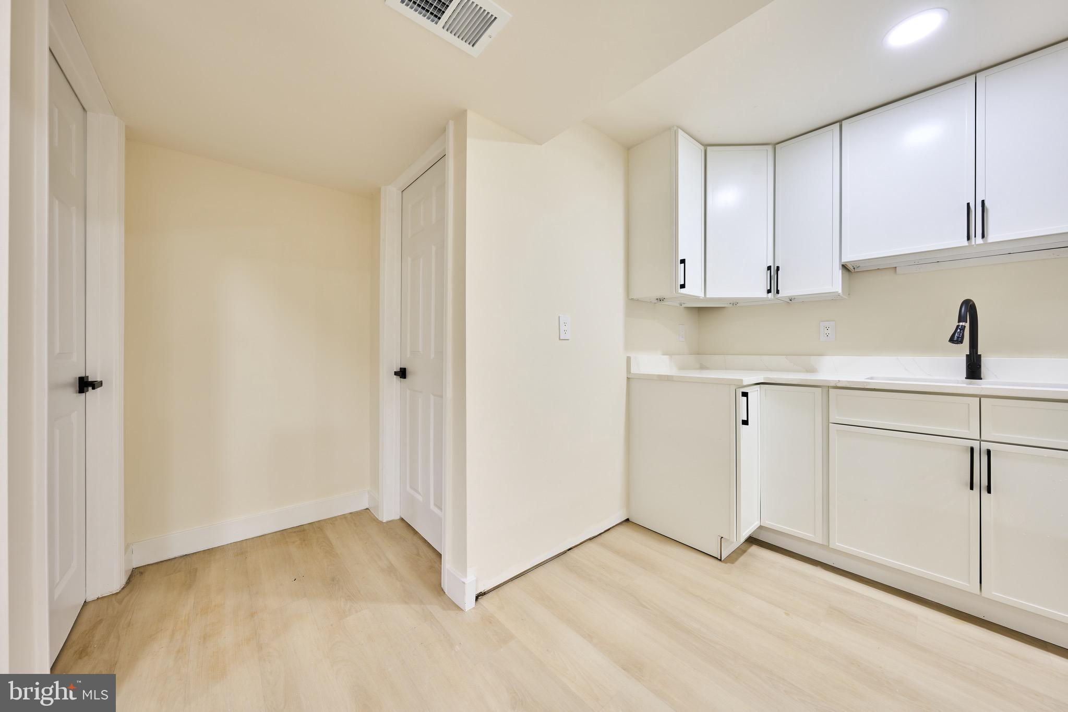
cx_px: 534
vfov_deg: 90.0
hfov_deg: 112.6
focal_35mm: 12
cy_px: 356
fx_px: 356
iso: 64
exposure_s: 1/4
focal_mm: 12
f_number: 8
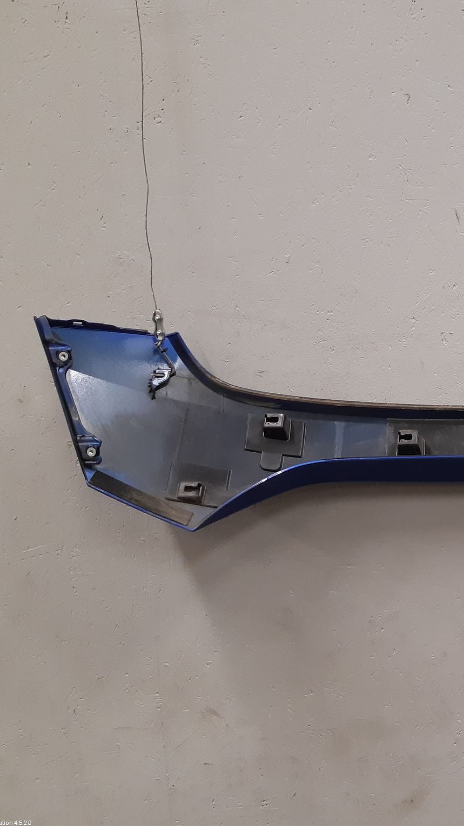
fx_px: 831
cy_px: 412
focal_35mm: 38
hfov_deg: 28.0
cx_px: 530
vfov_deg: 52.8
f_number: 1.7
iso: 125
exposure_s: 1/50
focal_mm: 3.93
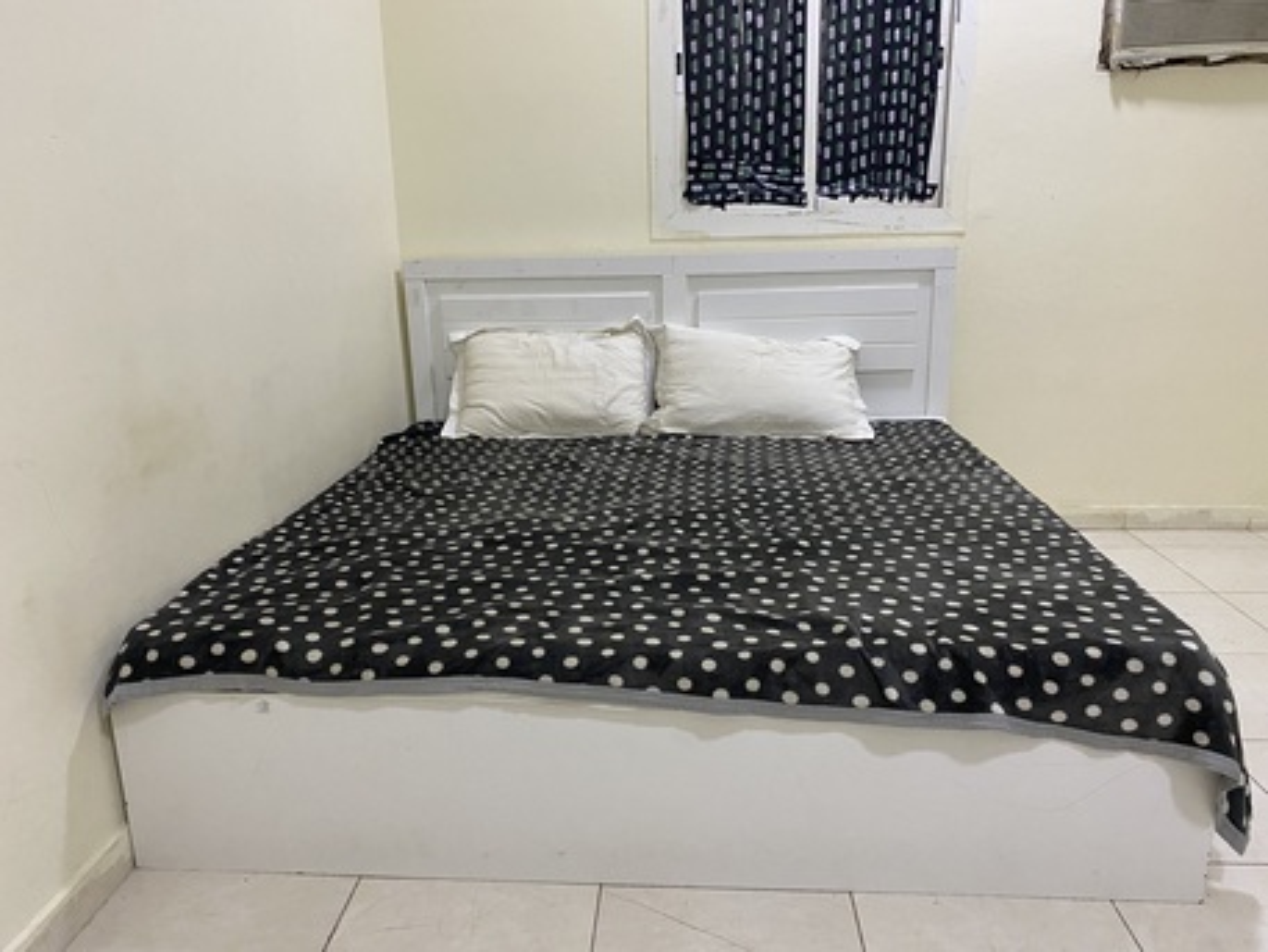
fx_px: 953
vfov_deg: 53.1
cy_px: 476
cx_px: 634
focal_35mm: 26
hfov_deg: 67.3
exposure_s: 1/60
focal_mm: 4.25
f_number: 1.8
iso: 250
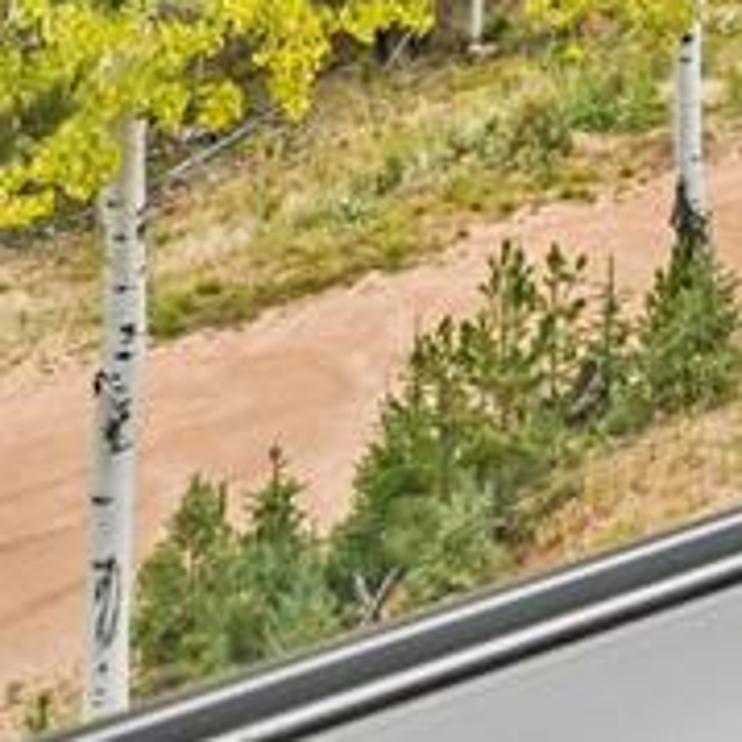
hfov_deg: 22.2
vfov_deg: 18.4
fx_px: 1770
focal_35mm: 73
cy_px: -609
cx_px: 850
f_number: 11
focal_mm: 15
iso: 800
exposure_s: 1/200
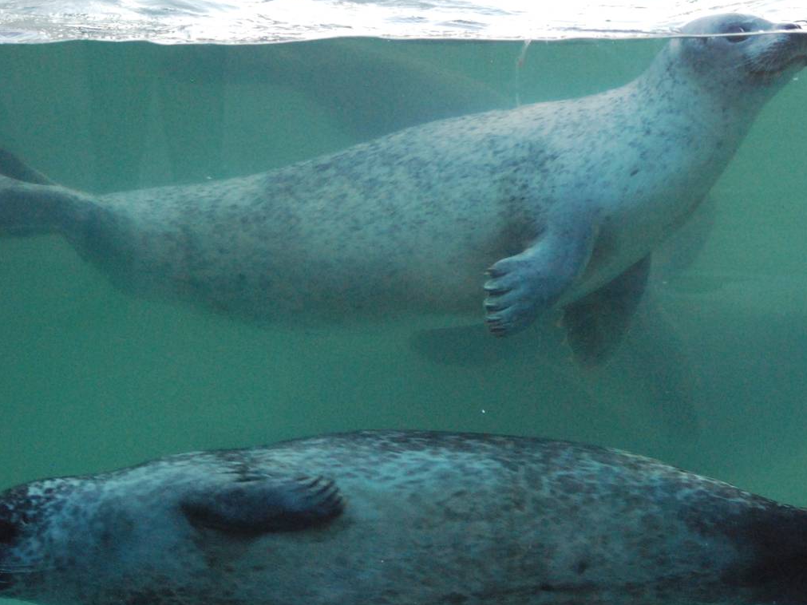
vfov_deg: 9.3
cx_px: 535
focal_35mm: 160
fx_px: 3730
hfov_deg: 12.3
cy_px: 269
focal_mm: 70
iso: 1000
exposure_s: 1/250
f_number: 4
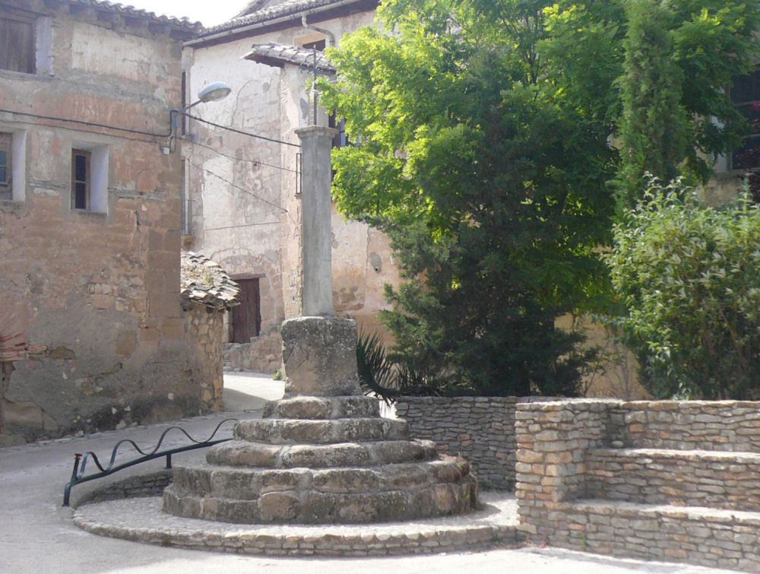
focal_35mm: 56
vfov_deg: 26.2
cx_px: 380
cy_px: 287
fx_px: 1232
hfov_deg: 34.3
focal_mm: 6.1
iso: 100
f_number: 3.1
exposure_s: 1/400
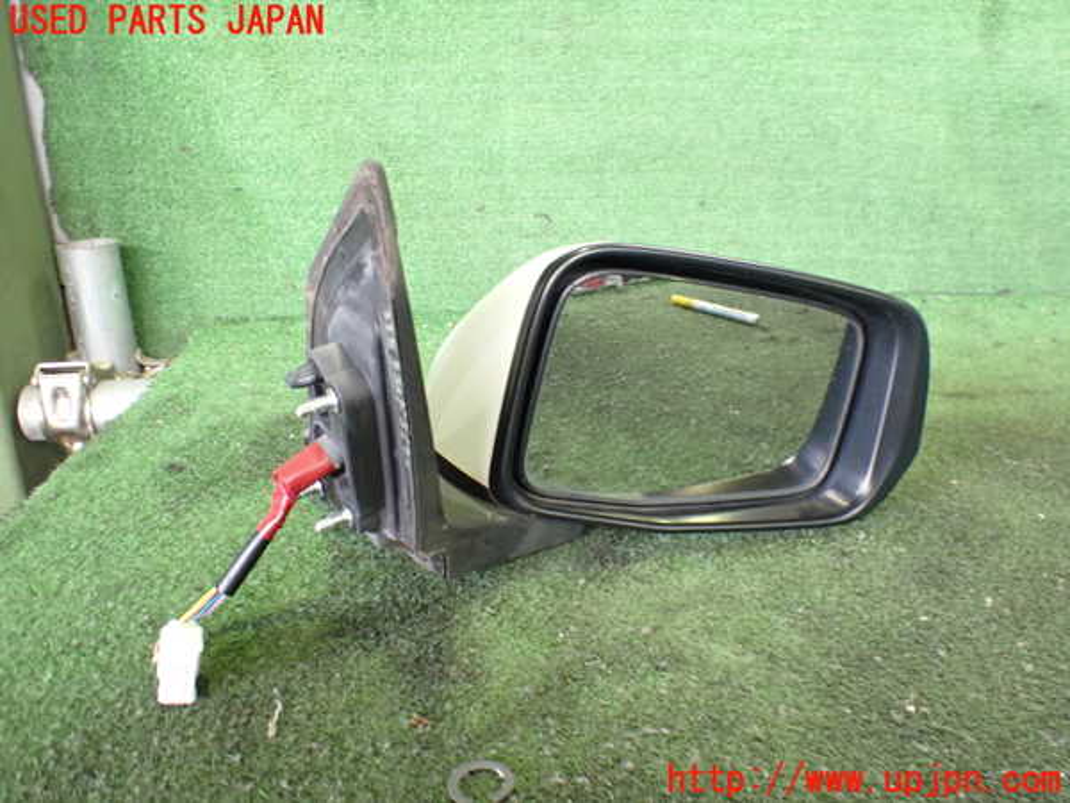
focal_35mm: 30
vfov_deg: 46.8
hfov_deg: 60.0
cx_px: 535
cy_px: 402
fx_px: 927
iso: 800
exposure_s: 1/40
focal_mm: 5.4
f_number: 2.3
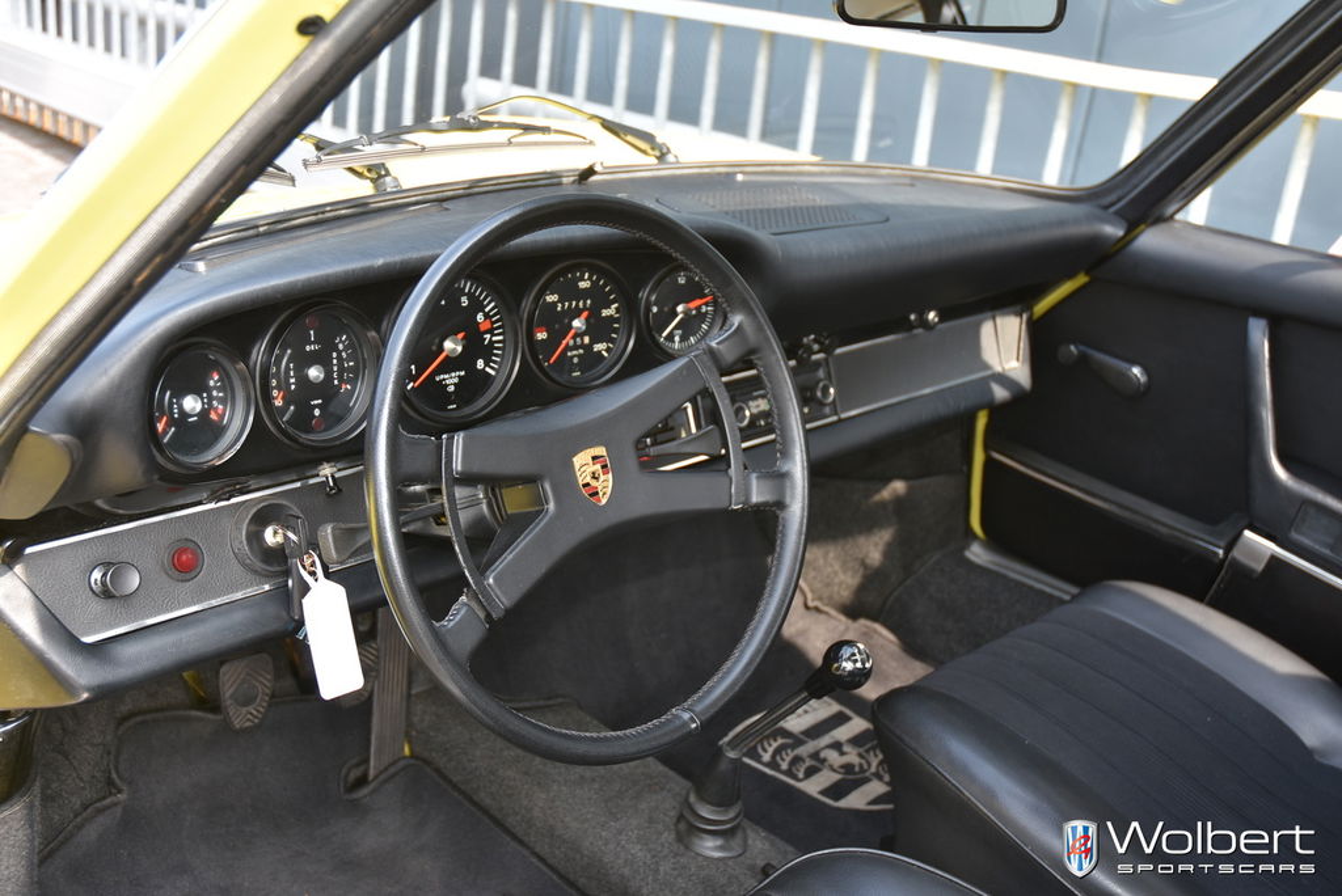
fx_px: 1399
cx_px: 671
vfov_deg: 35.5
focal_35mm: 38
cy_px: 448
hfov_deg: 51.3
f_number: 3.8
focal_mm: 25
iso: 200
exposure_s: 1/160
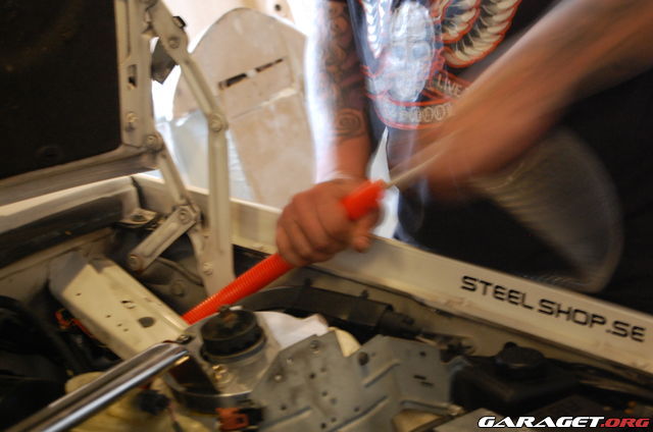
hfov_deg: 24.7
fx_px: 1493
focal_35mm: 82
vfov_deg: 16.5
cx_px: 326
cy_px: 216
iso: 1100
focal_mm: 55
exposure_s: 1/8
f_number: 5.6
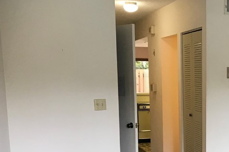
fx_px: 388
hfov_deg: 30.6
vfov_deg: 21.7
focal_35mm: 61
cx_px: 227
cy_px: 142
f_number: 1.8
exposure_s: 1/30
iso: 32
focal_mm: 3.99
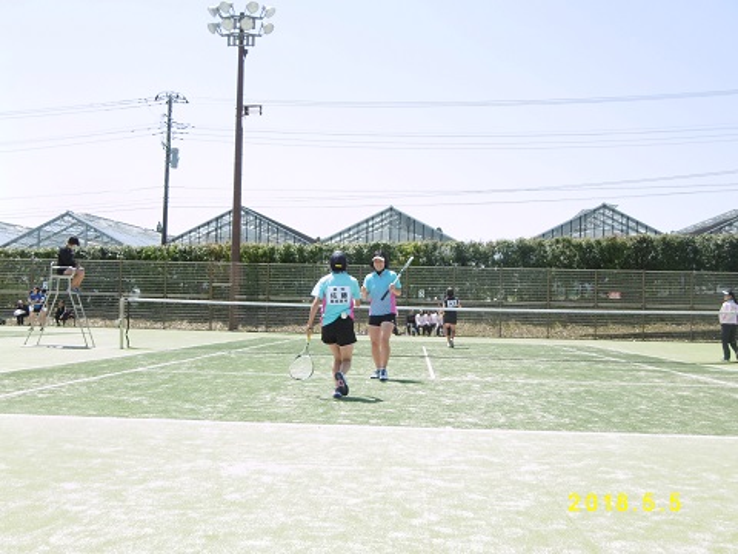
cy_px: 277
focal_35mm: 43
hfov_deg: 43.9
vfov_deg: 33.6
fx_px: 917
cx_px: 369
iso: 100
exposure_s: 1/320
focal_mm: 7.7
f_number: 3.8
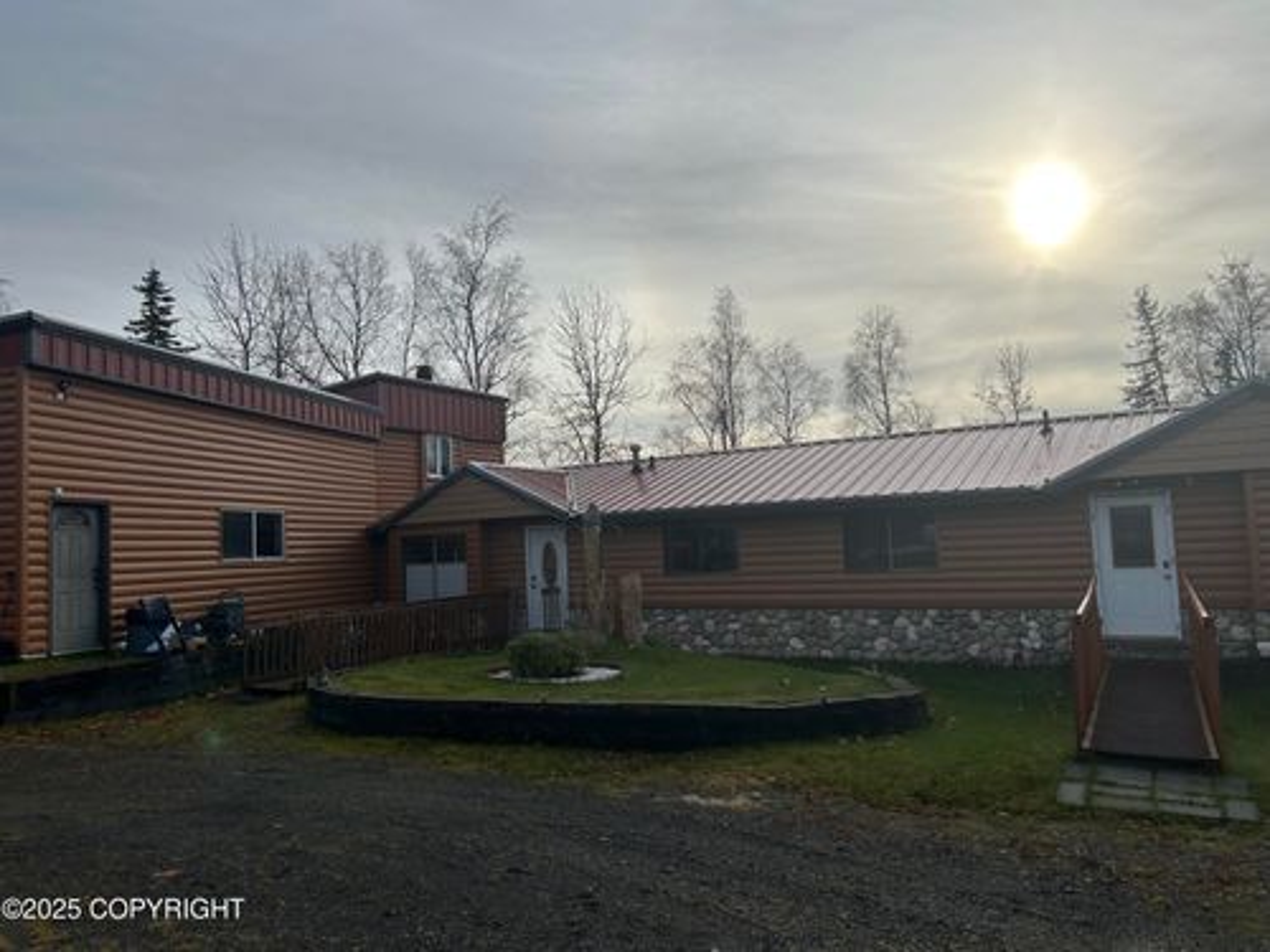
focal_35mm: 26
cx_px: 635
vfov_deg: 53.1
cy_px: 476
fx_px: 954
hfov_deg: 67.3
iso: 50
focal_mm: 5.7
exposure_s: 1/6579
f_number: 1.5
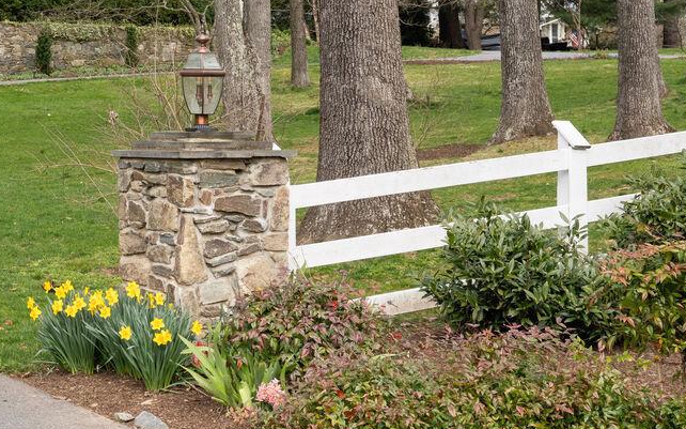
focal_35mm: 85
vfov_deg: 15.3
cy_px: 81
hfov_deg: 22.0
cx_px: -197
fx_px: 1589
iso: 200
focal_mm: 31
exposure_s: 1/200
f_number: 8
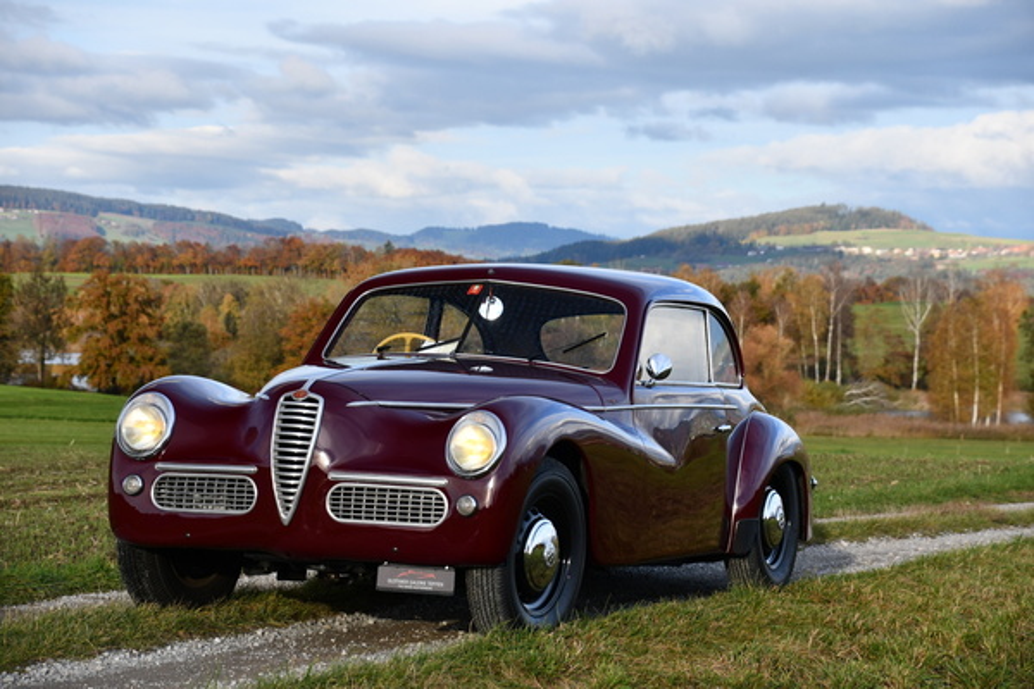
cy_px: 344
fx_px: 3217
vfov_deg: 12.2
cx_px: 517
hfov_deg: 18.3
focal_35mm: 112
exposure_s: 1/250
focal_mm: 75
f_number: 5.6
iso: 250
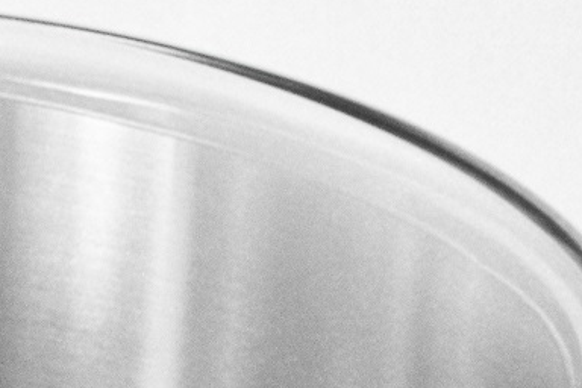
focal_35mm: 274
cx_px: -241
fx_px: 4423
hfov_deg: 7.4
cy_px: 660
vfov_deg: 5.0
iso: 200
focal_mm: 35
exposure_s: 1/40
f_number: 8
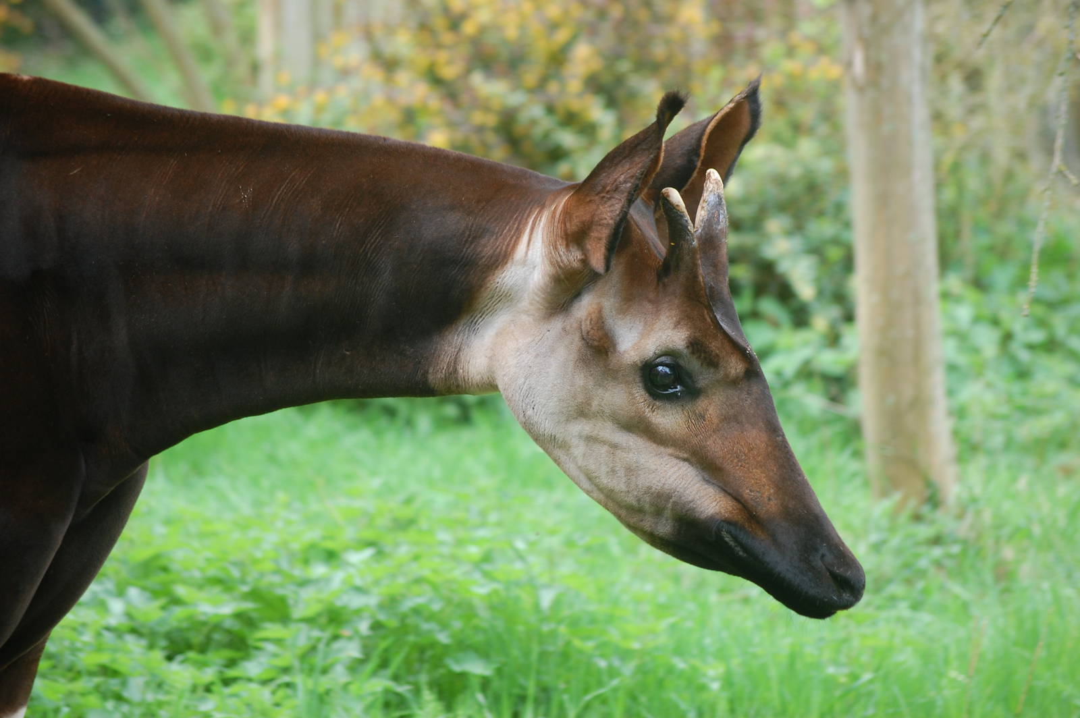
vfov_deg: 8.2
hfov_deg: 12.2
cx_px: 540
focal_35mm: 168
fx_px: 5036
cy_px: 359
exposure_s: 1/125
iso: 400
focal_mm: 112
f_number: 4.8
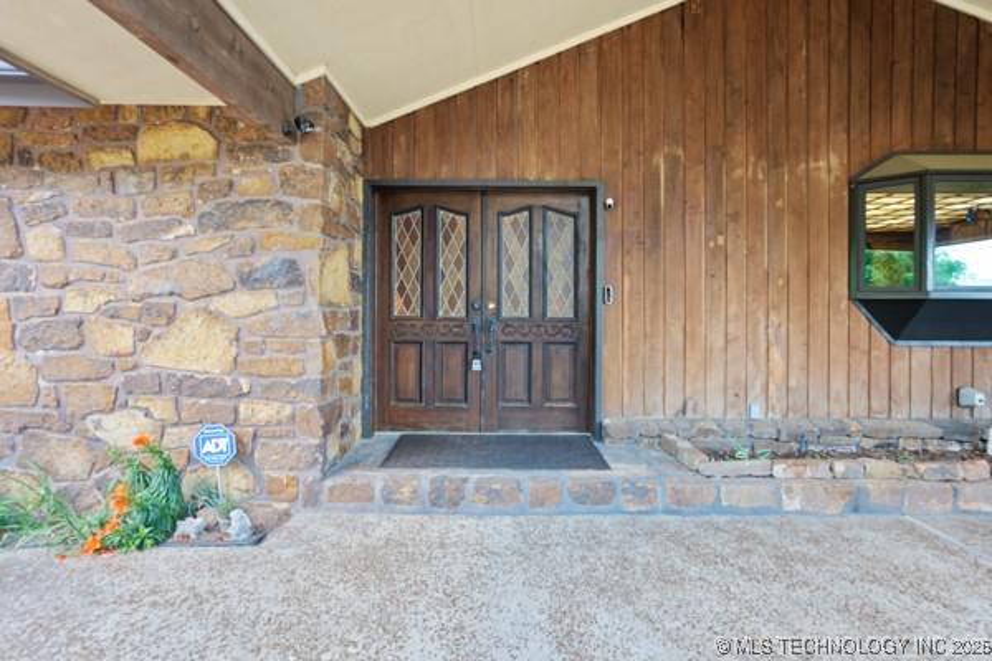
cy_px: 330
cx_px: 496
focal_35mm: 19
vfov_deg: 64.8
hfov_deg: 87.2
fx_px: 521
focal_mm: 18.9
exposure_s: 1/5
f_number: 9
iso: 250
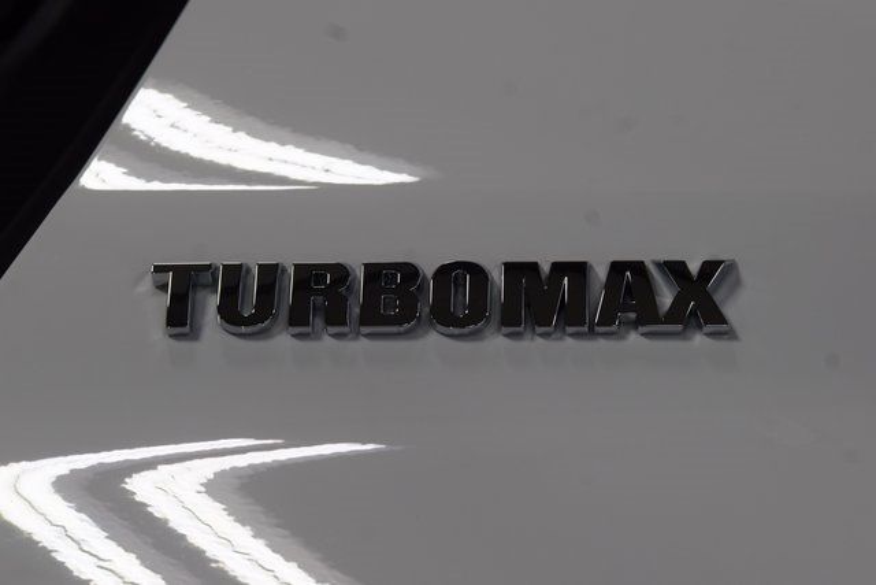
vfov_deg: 13.0
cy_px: 292
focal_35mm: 105
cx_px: 438
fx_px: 2555
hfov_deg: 19.5
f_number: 8
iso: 400
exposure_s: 1/80
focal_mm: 70
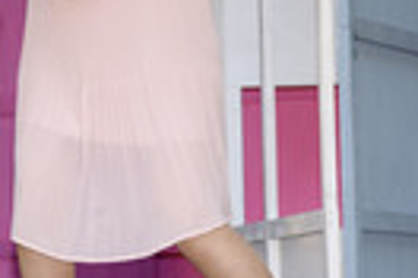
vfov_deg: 5.3
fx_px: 2984
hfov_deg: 7.9
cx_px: -71
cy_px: 28
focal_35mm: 257
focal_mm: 75
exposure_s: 1/160
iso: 800
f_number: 6.3
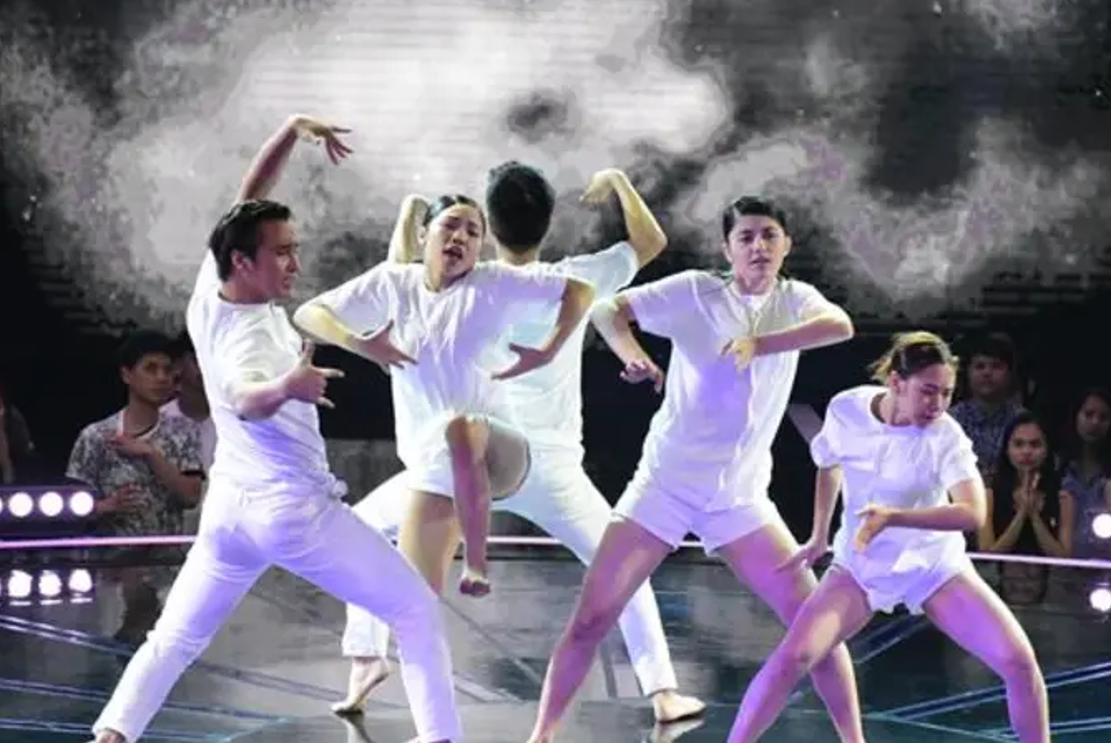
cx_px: 604
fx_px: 5669
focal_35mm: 184
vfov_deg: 7.5
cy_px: 405
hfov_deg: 11.2
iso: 5000
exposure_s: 1/250
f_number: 5.6
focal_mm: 105
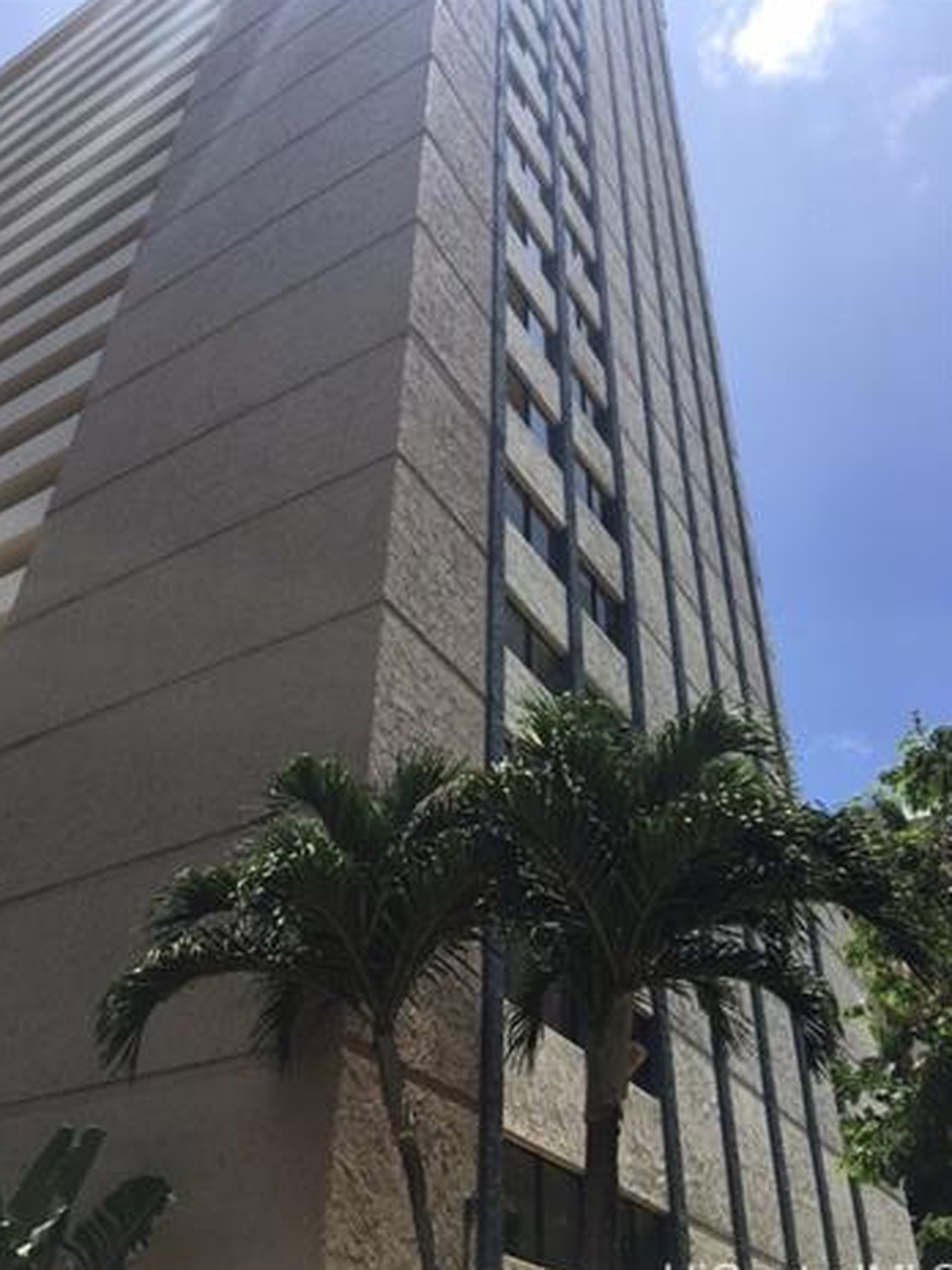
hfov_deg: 46.8
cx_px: 468
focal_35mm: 30
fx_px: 1100
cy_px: 643
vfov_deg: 60.0
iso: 25
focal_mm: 4.15
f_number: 2.2
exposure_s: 1/1832
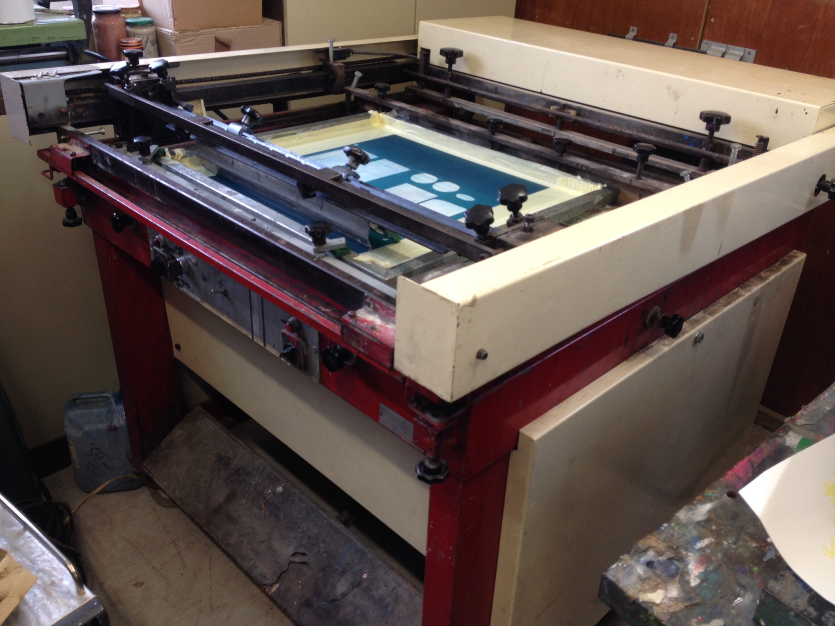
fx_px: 844
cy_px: 313
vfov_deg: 40.7
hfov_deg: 52.6
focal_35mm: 35
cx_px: 418
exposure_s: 1/20
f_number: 2.4
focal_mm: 4.28
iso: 50
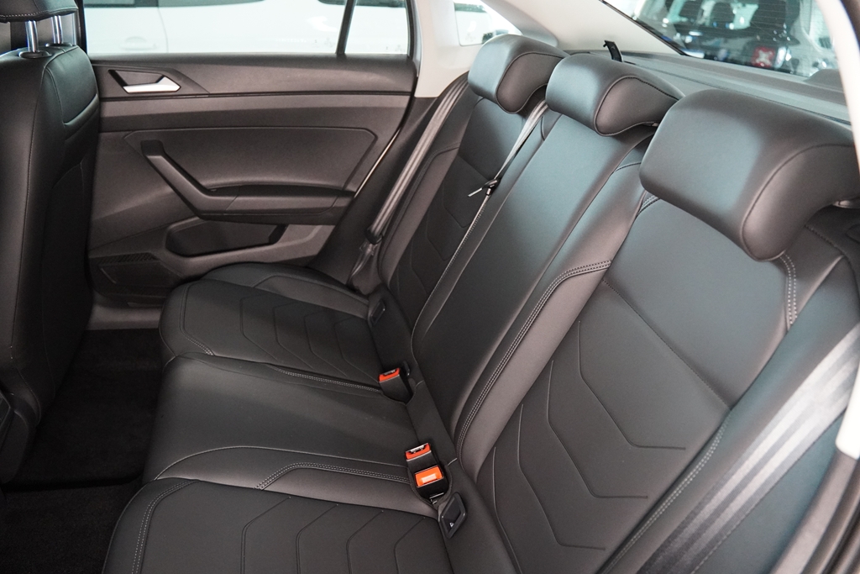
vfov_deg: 50.4
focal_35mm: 26
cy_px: 287
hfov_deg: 70.4
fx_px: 609
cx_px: 430
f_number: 2.8
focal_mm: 17
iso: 4000
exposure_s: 1/160
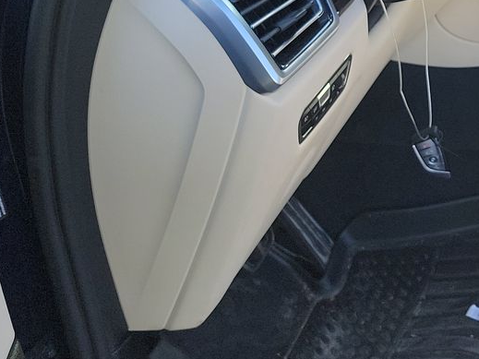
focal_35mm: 74
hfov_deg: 23.9
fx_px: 1024
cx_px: 578
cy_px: 4
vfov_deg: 19.3
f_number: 1.8
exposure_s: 1/119
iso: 55
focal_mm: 6.7
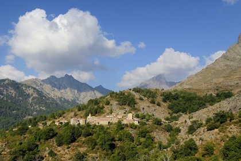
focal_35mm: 36
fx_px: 241
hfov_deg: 53.1
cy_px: 80
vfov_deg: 36.9
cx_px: 120
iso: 200
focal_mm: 36
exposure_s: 1/250
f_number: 14
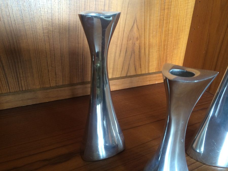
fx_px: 198
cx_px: 114
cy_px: 86
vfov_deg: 46.8
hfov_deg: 60.0
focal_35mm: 30
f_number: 2.2
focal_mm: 4.12
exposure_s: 1/30
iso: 125
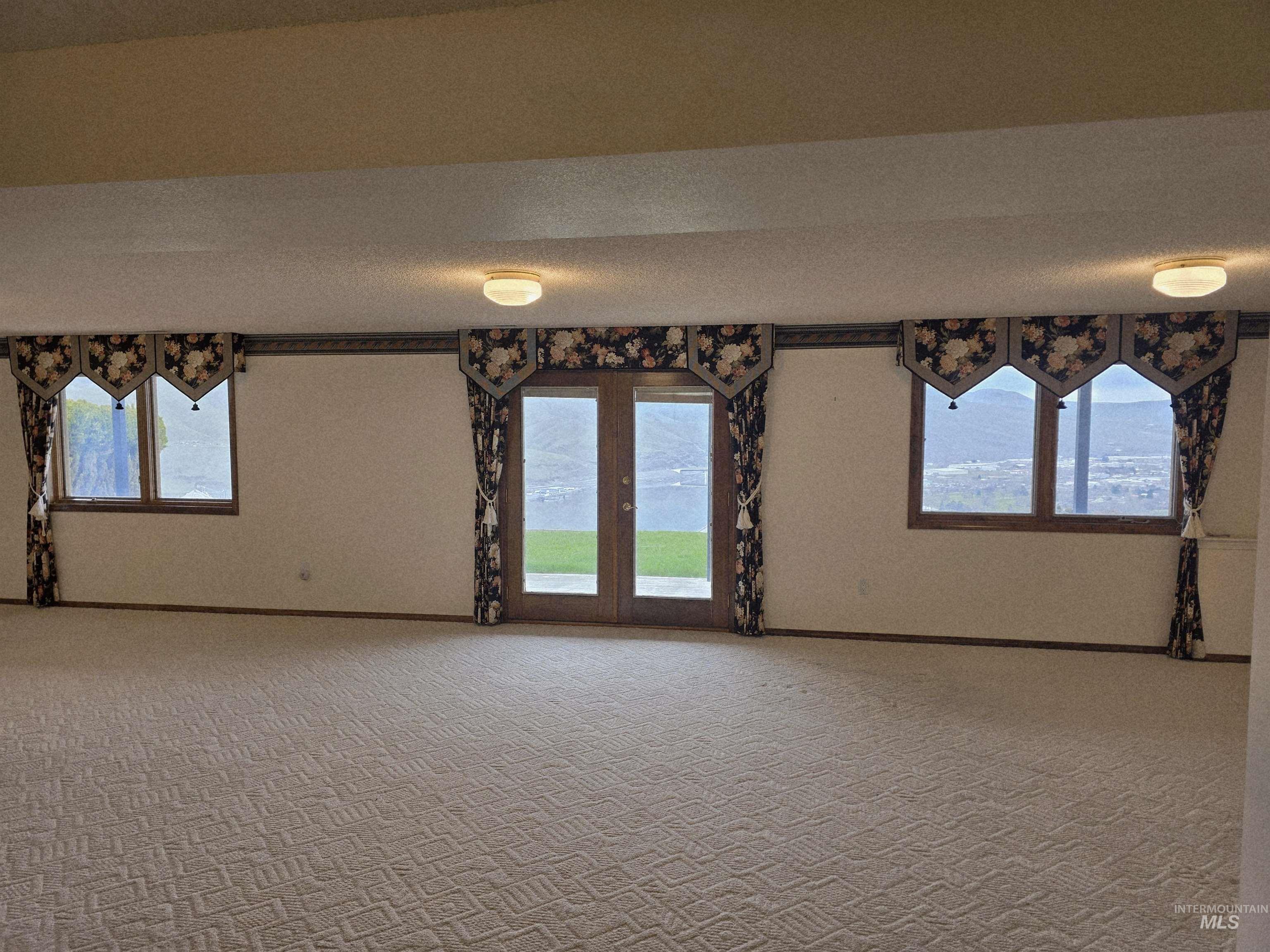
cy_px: 476
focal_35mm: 23
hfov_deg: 73.9
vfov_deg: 58.9
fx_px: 844
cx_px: 635
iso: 32
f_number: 1.7
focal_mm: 6.3
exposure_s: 1/120
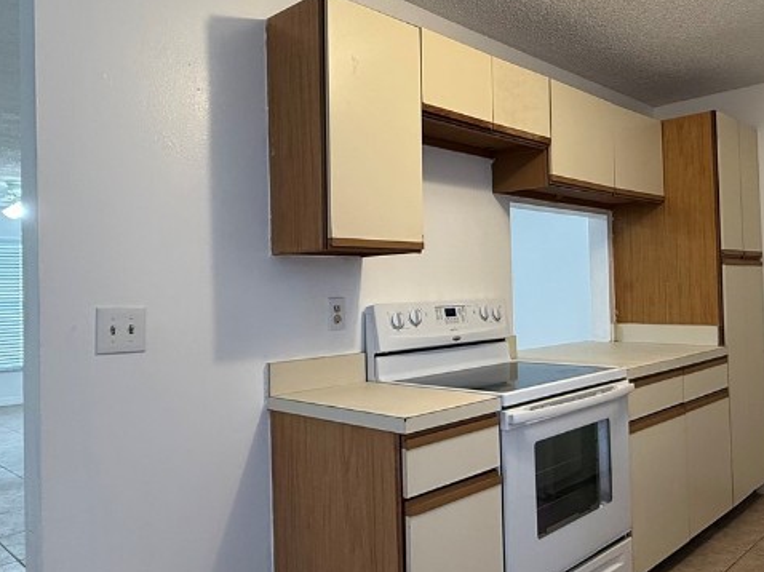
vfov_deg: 46.7
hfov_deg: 59.4
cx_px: 468
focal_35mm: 30
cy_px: 273
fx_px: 662
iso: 200
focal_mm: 2.22
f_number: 2.2
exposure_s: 1/120
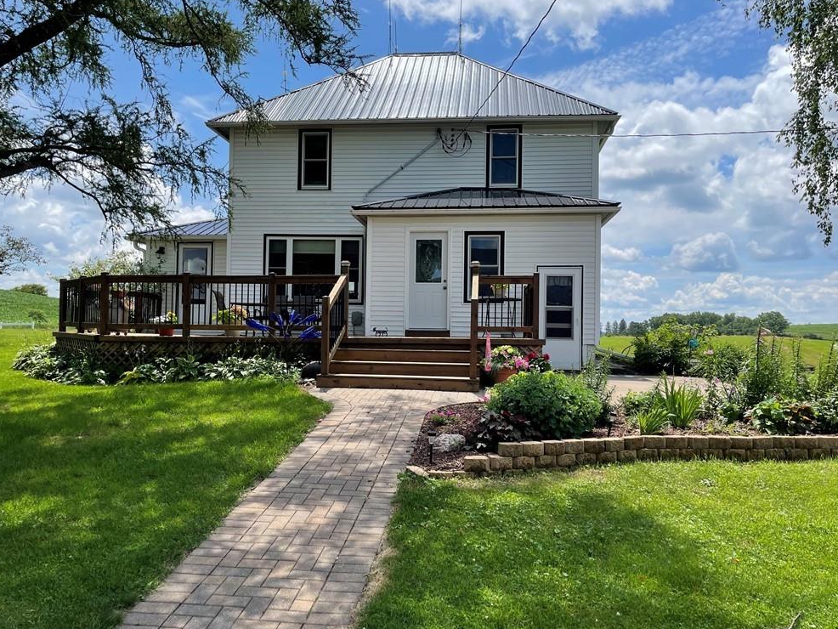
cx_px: 416
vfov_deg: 51.4
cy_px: 310
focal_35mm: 27
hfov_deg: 65.3
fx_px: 654
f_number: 1.6
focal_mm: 4.2
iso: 32
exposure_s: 1/3731
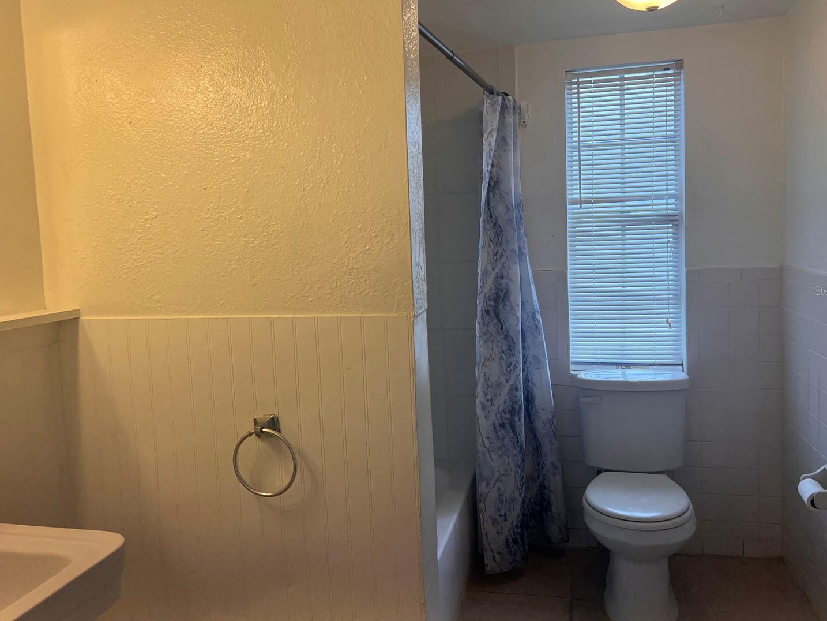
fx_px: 693
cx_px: 407
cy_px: 290
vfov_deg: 48.2
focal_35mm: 29
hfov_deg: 61.6
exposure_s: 1/250
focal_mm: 5.7
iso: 40
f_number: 1.5
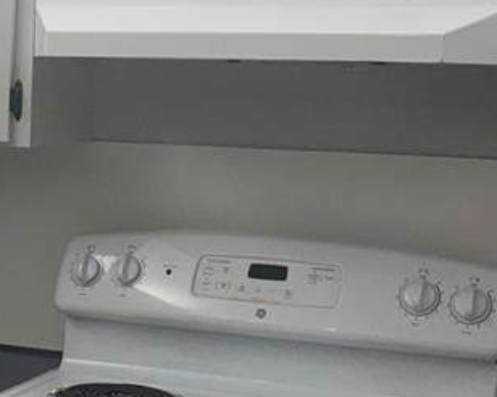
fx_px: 1455
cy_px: 311
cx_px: -55
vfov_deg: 15.4
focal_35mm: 99
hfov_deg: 18.6
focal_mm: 5.96
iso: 125
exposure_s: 1/126
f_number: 1.6
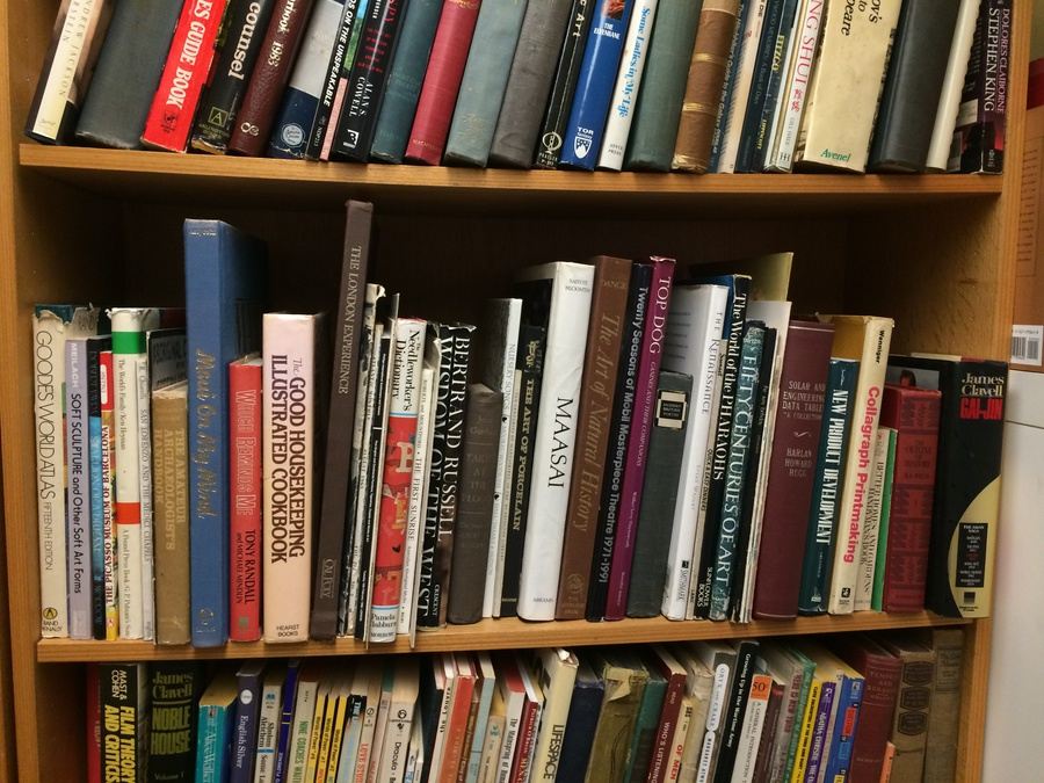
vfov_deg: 46.8
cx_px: 522
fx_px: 905
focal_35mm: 30
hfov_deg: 60.0
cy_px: 392
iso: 200
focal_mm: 4.12
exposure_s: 1/30
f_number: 2.2
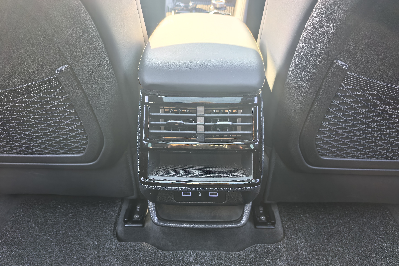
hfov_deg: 71.5
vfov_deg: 51.3
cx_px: 200
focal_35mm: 25
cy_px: 140
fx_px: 277
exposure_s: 1/50
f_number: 2
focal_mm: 6.98
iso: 160
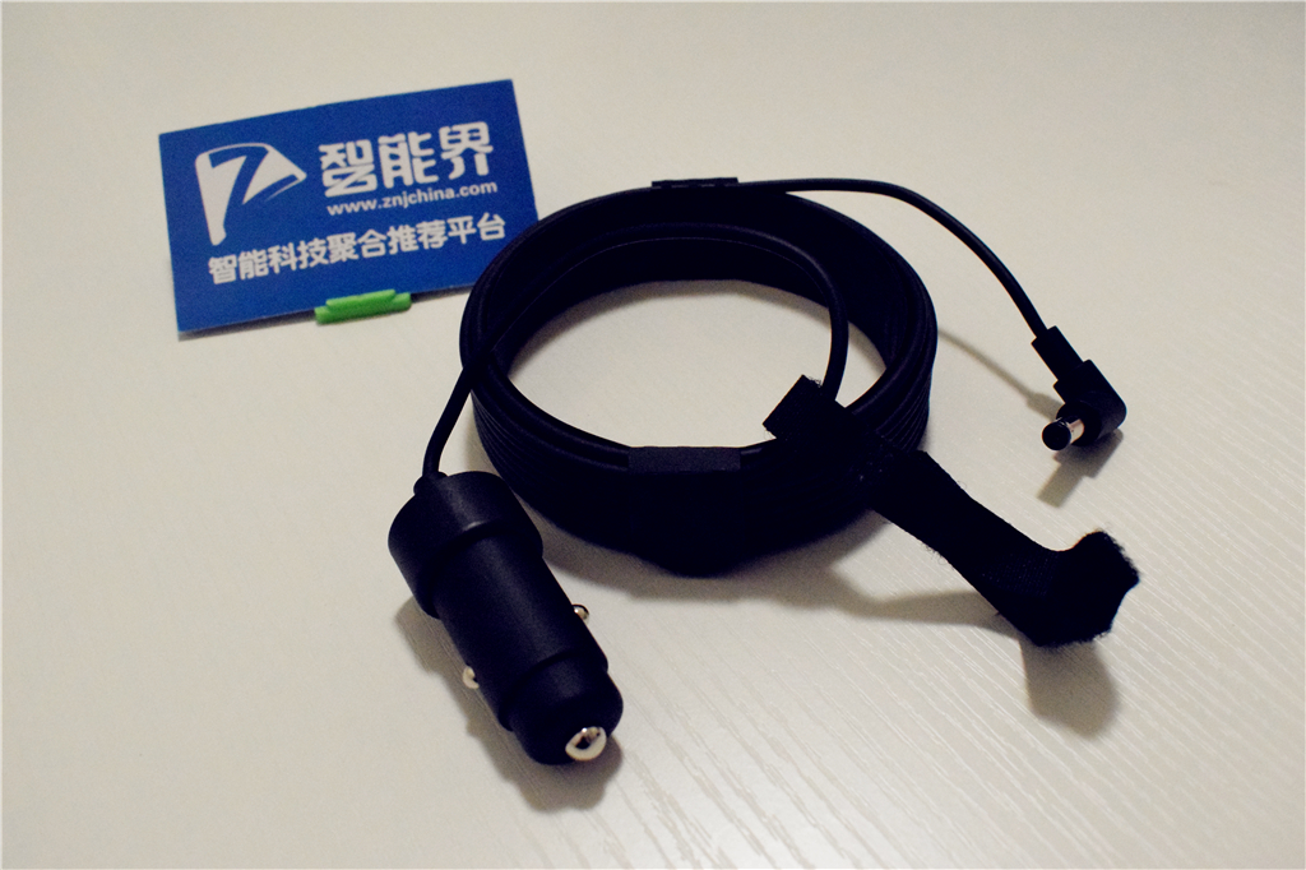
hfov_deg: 55.1
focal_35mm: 34
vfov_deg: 38.3
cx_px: 653
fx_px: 1251
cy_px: 435
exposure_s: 1/200
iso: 12800
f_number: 8
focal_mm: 23
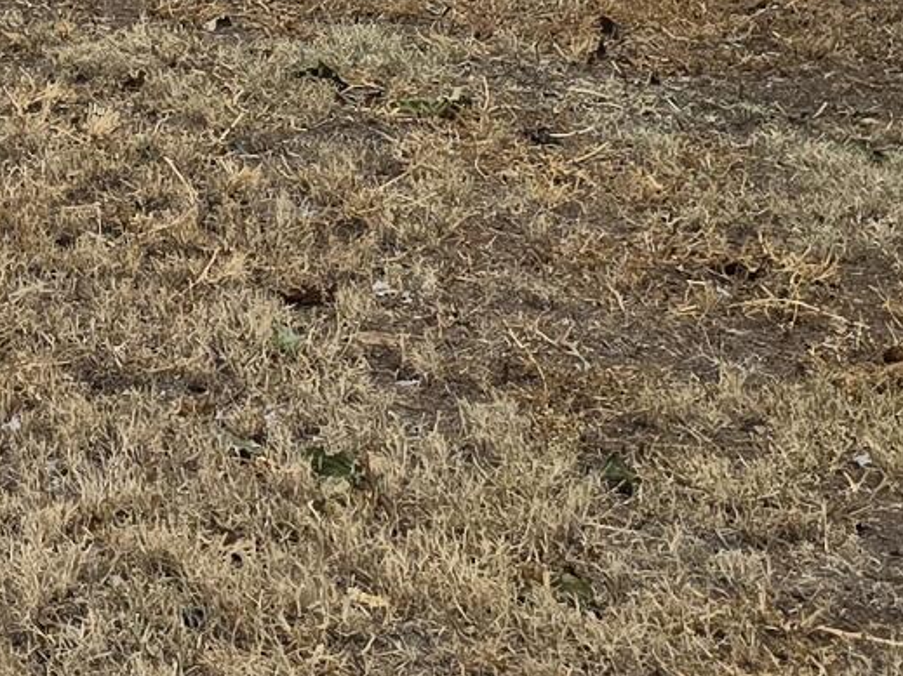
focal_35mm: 133
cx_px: -626
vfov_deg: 10.4
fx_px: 3469
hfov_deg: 13.6
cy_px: -580
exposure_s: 1/180
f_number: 1.7
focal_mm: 6.3
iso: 160
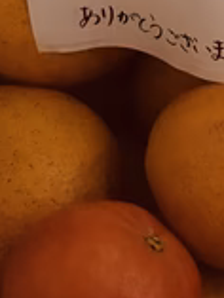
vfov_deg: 26.2
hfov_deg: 19.1
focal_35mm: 74
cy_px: 104
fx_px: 638
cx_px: 251
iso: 2000
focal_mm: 4.15
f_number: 2.2
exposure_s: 1/15
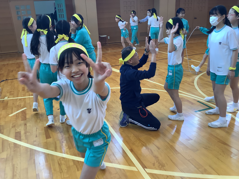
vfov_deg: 44.2
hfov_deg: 56.8
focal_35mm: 32
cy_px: 92
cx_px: 118
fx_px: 221
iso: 80
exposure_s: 1/100
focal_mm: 3.3
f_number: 2.4
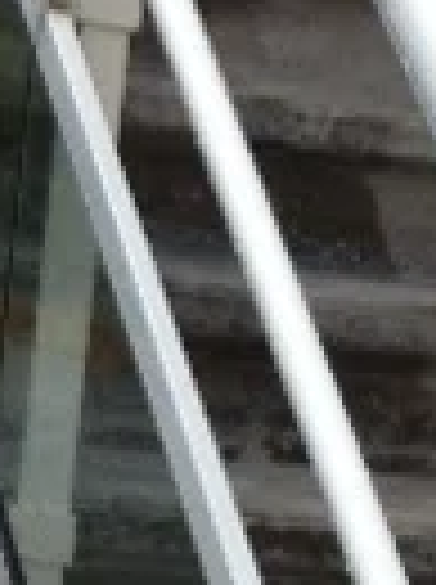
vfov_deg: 10.3
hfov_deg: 8.6
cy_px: 1292
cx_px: 387
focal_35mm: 172
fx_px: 2898
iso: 80
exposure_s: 1/225
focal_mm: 3.85
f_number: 2.8
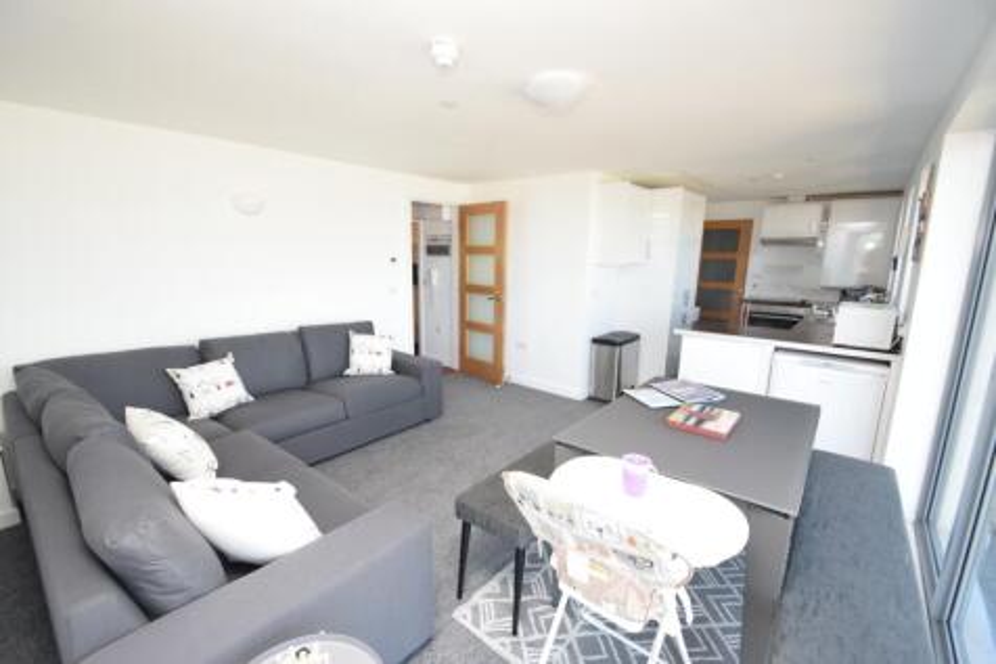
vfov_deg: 77.3
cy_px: 332
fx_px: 415
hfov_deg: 100.4
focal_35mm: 15
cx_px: 498
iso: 720
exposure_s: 1/125
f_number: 5.6
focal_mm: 10
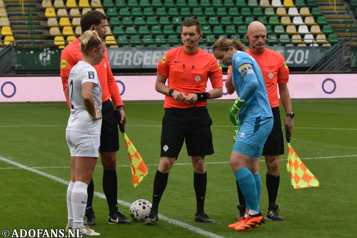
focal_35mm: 105
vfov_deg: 13.0
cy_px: 119
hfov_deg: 19.5
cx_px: 178
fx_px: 1041
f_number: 3.2
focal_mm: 70
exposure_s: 1/1250
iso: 640
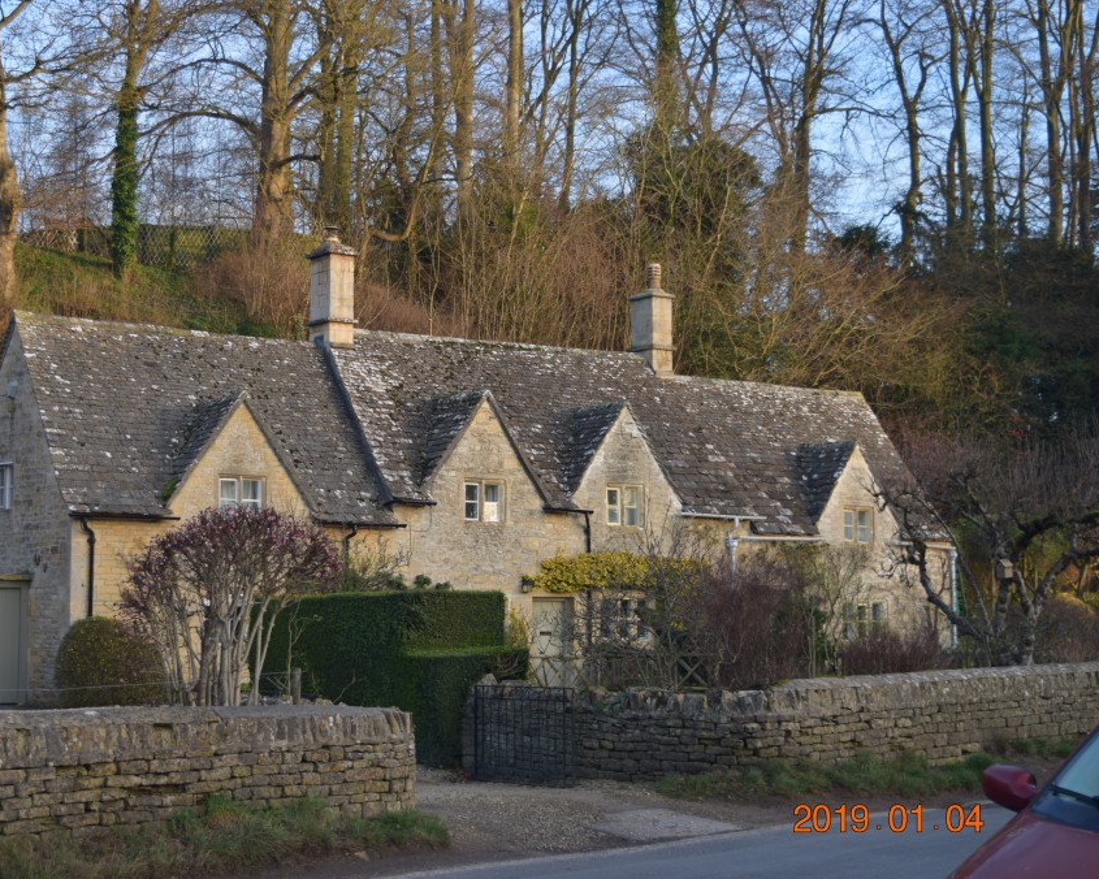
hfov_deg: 32.4
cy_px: 442
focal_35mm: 58
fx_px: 1887
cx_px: 444
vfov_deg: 26.2
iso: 200
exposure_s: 1/200
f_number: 4.5
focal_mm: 34
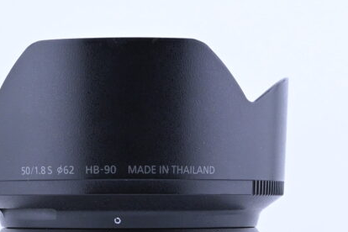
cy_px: 302
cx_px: 113
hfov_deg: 14.7
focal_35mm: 139
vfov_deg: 9.7
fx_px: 1344
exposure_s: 1/125
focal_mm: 32
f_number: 11
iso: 640
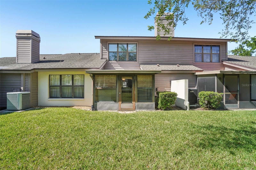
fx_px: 107
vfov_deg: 77.3
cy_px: 85
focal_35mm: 15
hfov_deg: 100.4
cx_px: 128
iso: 100
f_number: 8
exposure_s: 1/125
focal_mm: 10
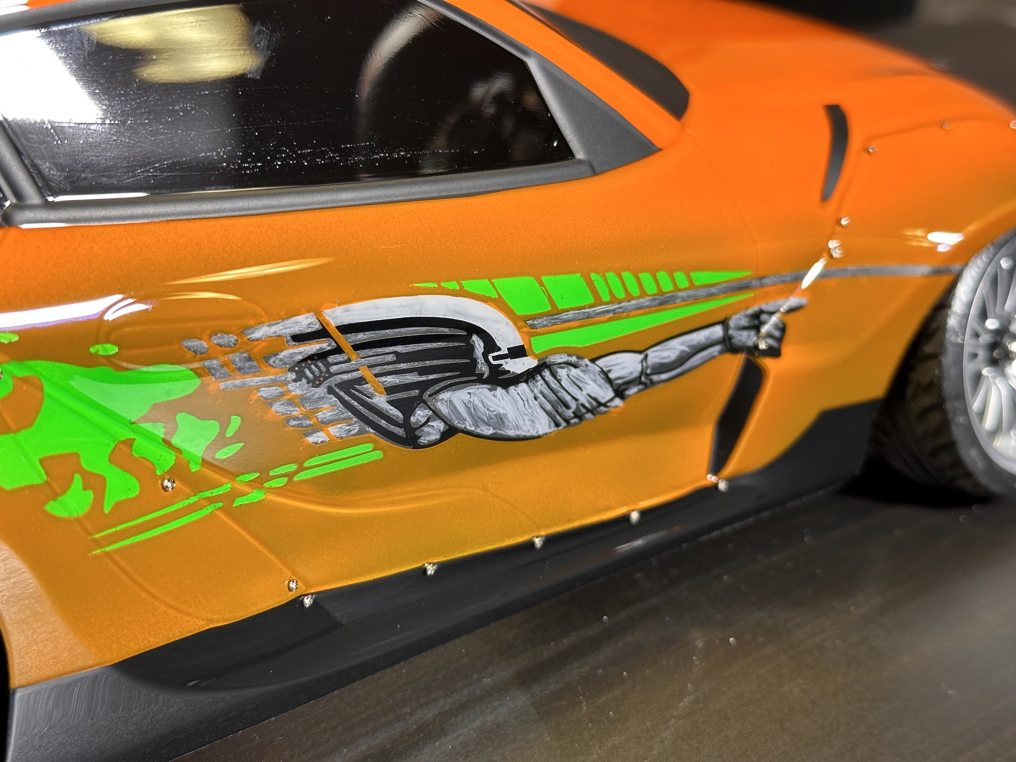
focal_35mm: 48
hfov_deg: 39.7
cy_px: 381
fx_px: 1409
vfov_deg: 30.3
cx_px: 508
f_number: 1.78
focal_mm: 6.86
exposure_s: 1/50
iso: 64
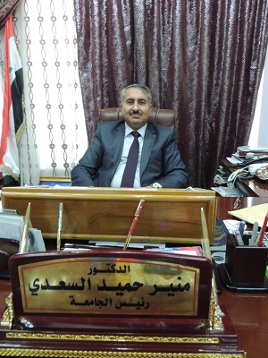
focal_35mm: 28
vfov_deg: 63.4
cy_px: 179
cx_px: 134
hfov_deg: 49.7
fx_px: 289
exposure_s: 1/13
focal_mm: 4.9
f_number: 3.1
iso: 400
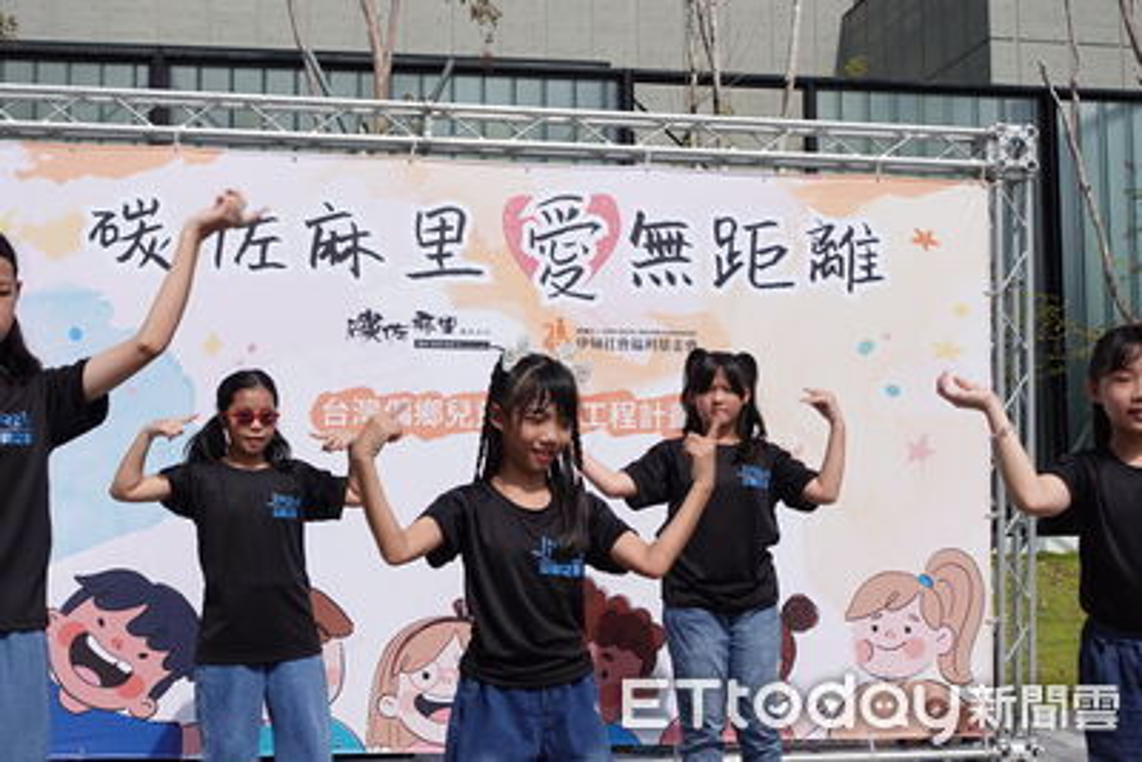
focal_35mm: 53
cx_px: 571
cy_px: 381
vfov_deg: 25.5
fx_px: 1682
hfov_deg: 37.5
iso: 125
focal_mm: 19.76
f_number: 4
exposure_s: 1/250
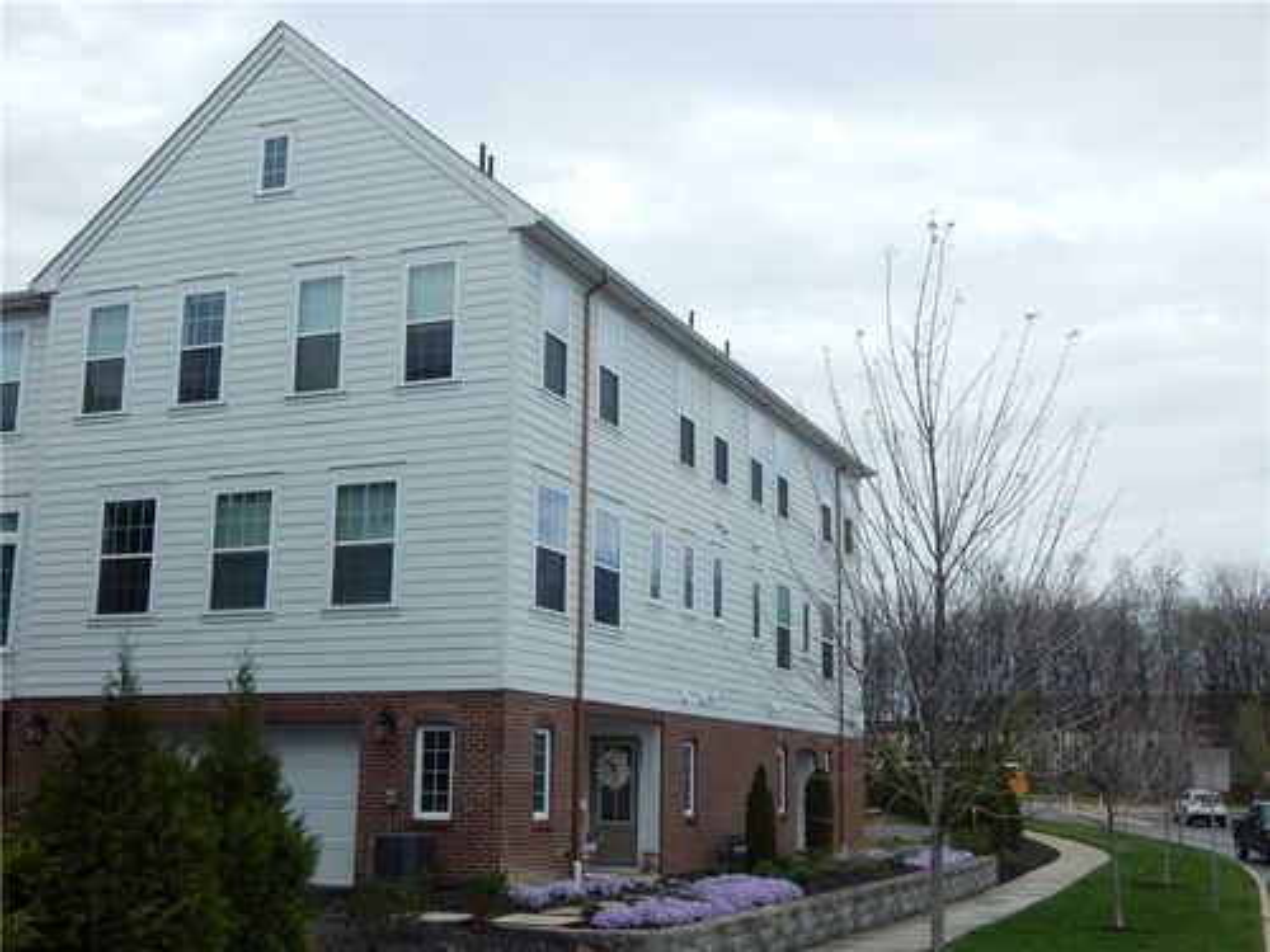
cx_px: 635
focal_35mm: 43
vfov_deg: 33.6
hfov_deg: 43.9
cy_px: 476
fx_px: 1578
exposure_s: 1/1500
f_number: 3.6
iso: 125
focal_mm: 7.7
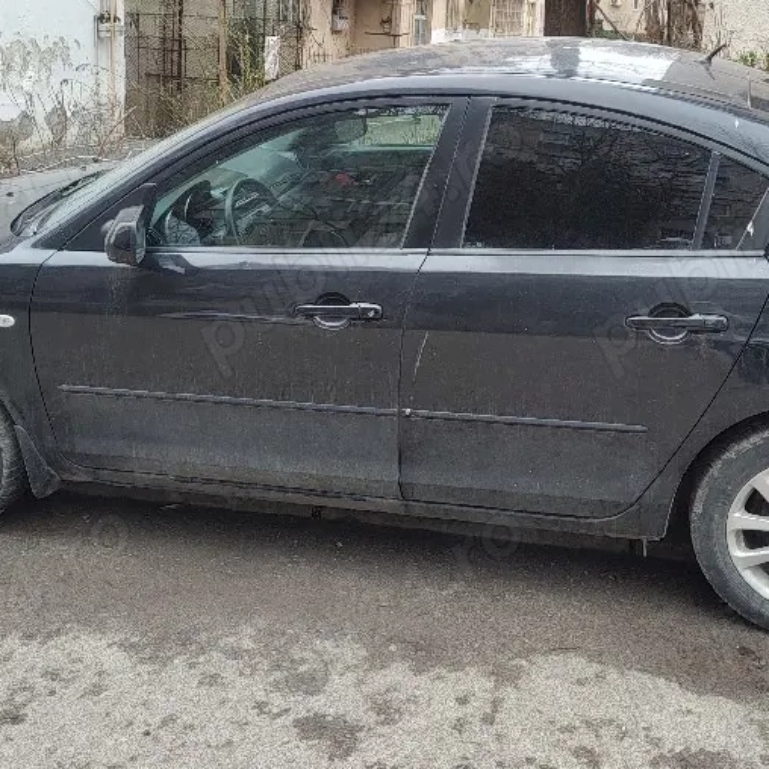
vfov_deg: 41.3
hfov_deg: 41.7
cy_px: 251
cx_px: 460
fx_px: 1005
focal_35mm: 40
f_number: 1.8
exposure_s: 1/182
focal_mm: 5.56
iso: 100
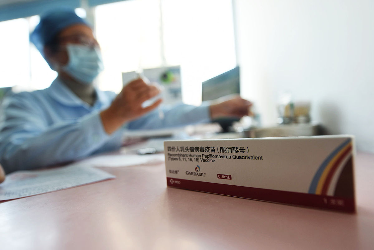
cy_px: 125
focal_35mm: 19
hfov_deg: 86.9
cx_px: 187
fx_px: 197
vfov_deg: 64.6
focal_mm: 19
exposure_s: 1/250
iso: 400
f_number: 3.2
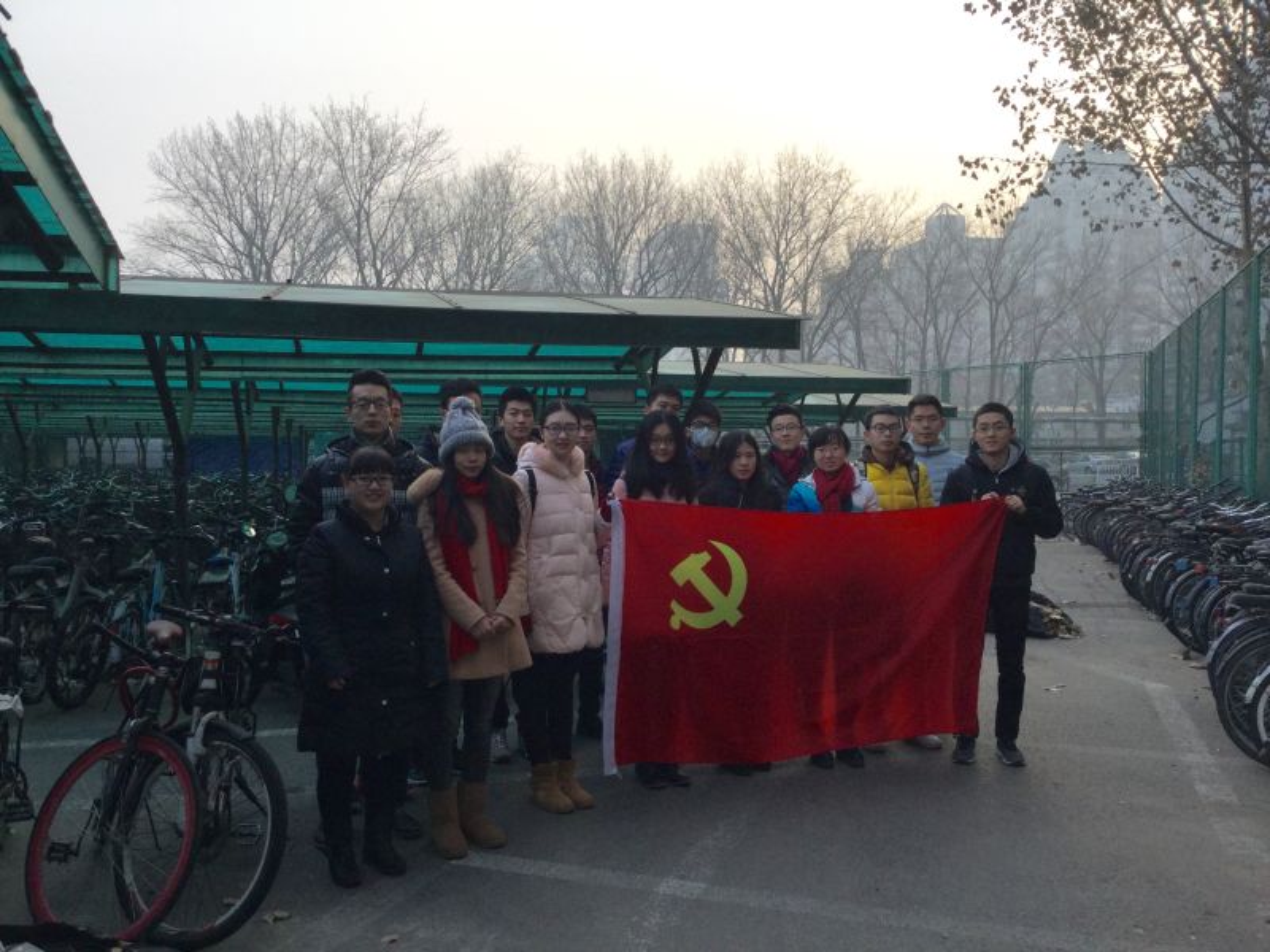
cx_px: 635
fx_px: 1137
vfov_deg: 45.4
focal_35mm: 31
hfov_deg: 58.4
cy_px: 476
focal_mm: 3.3
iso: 25
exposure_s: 1/382
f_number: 2.4
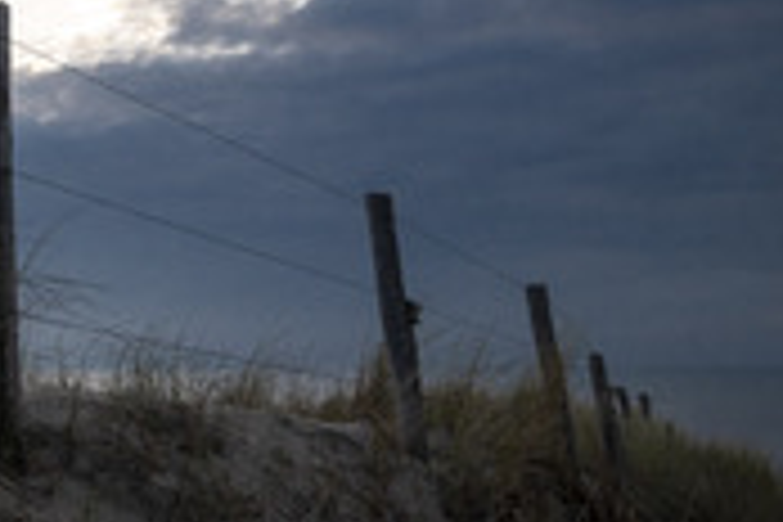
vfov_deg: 28.1
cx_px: -162
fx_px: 1007
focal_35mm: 46
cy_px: 61
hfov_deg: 34.0
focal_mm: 17.5
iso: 400
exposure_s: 1/500
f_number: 11
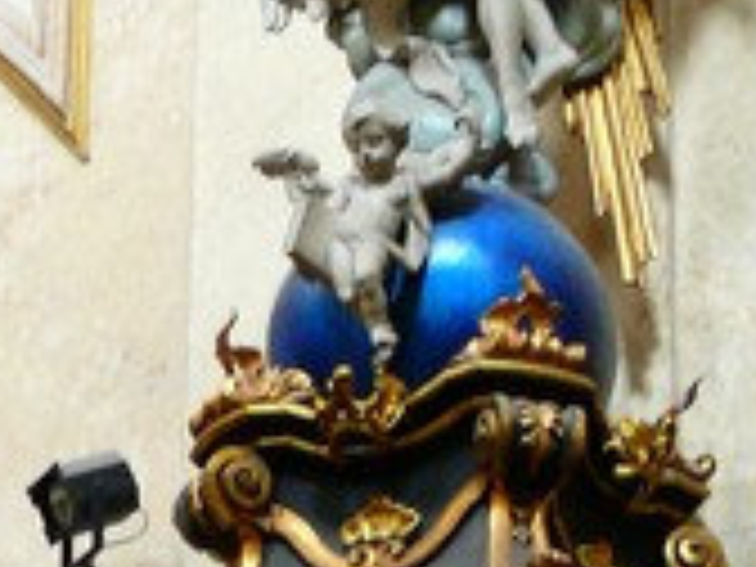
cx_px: 158
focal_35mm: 201
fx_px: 4390
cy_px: 1418
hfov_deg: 9.8
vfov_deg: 6.9
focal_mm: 9.5
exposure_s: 1/8
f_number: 3.2
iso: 200
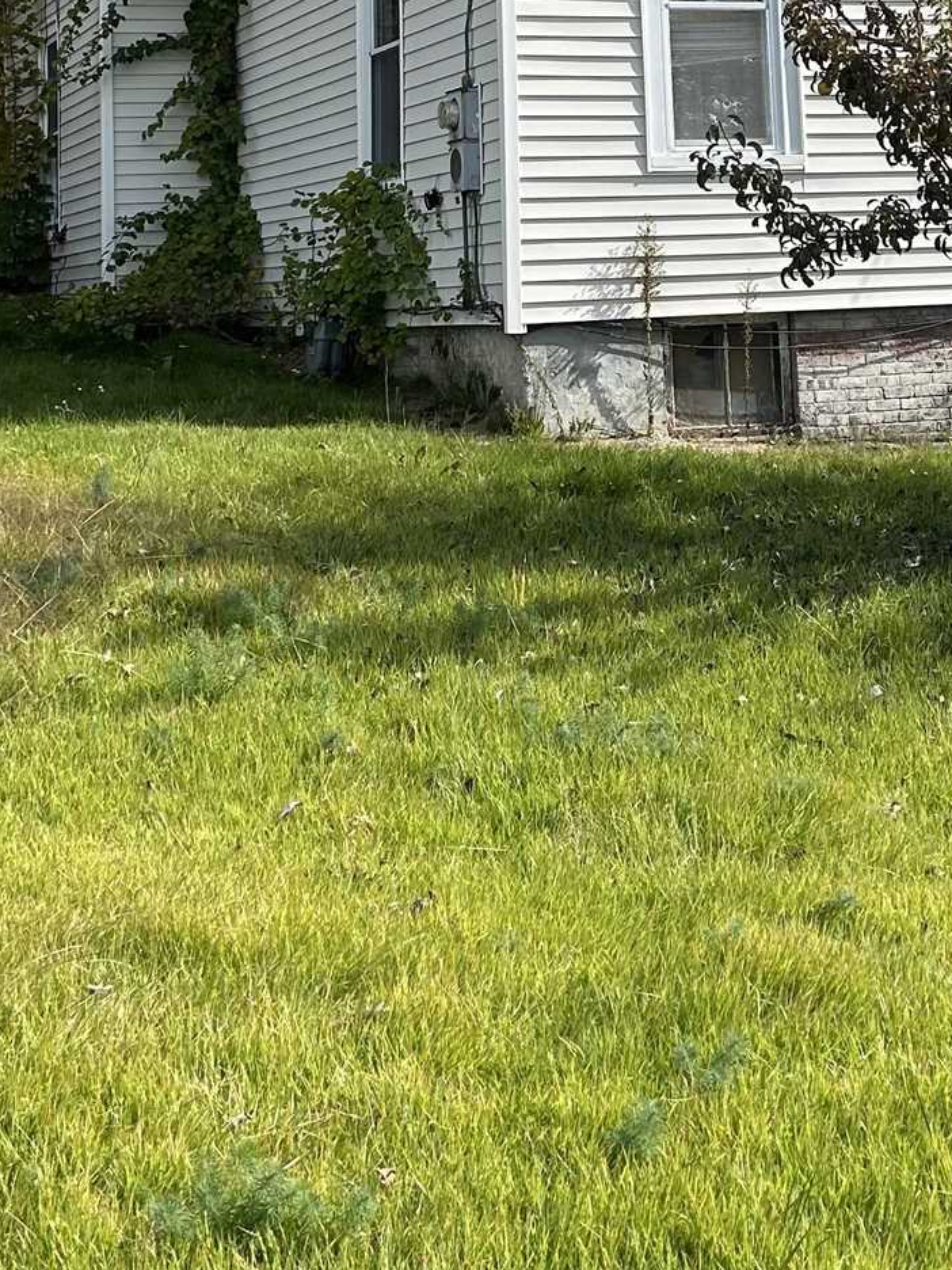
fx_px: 2347
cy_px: 39
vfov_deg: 28.6
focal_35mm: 64
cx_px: 580
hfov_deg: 22.9
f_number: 1.5
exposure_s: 1/3077
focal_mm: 5.7
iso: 50
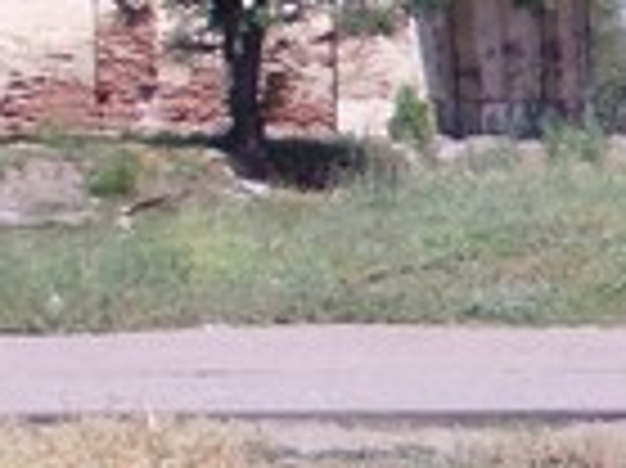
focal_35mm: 154
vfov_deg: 9.6
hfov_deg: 11.1
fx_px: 2783
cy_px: 238
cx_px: 1428
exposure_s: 1/320
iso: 80
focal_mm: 4
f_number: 5.4
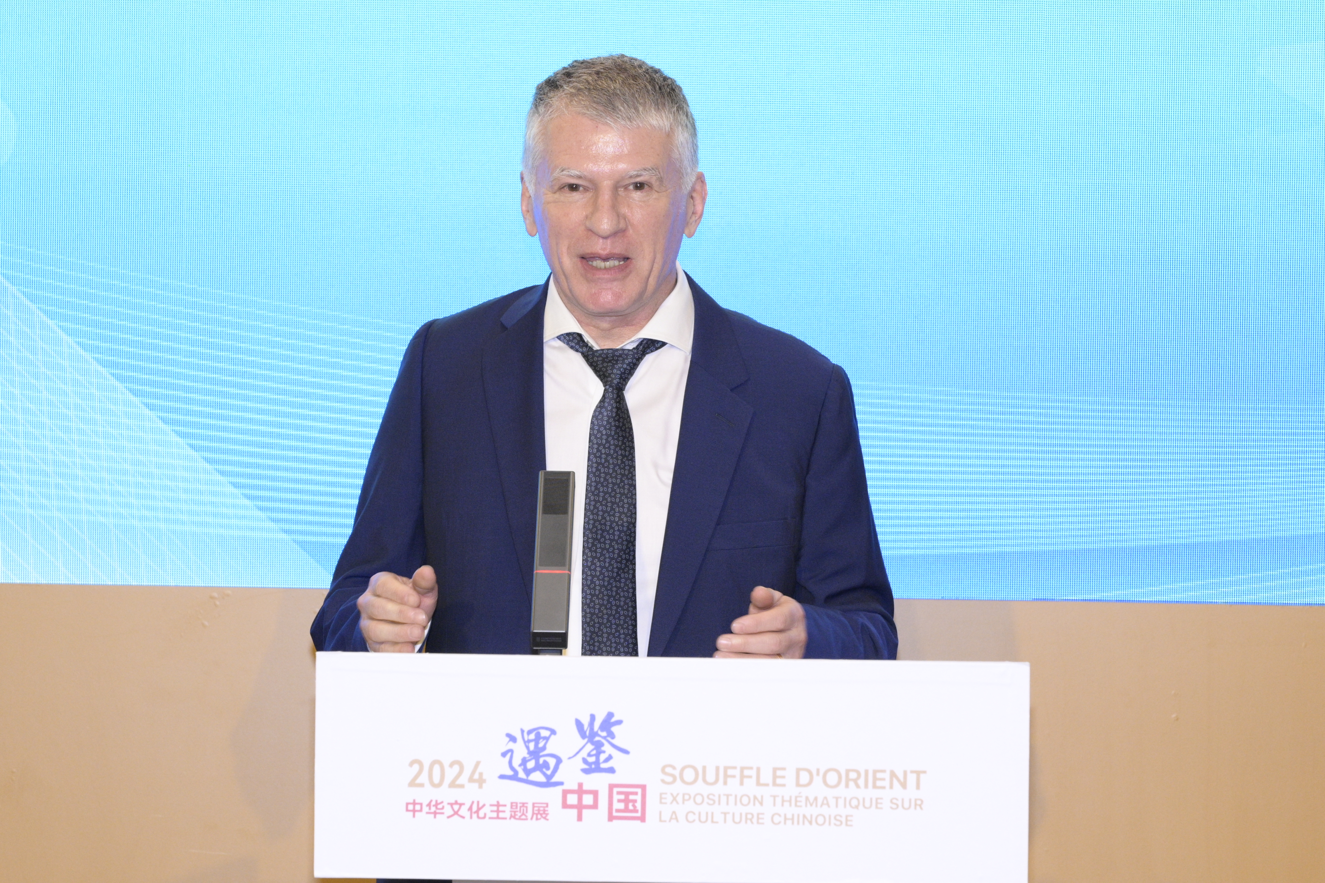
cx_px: 662
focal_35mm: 144
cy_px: 442
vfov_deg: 9.5
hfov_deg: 14.3
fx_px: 5300
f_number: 5.6
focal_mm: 96
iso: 2000
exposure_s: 1/200
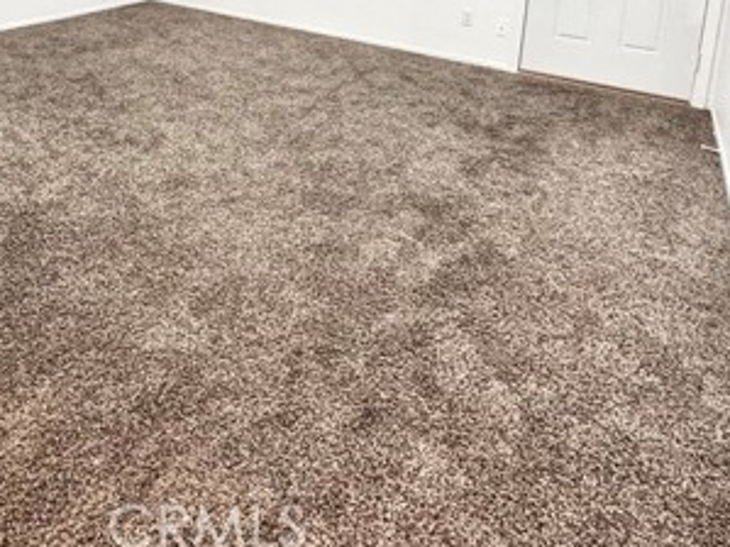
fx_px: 632
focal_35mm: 30
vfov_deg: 39.9
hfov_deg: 57.5
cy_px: -24
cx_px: 200
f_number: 2.2
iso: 320
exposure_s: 1/60
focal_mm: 2.22
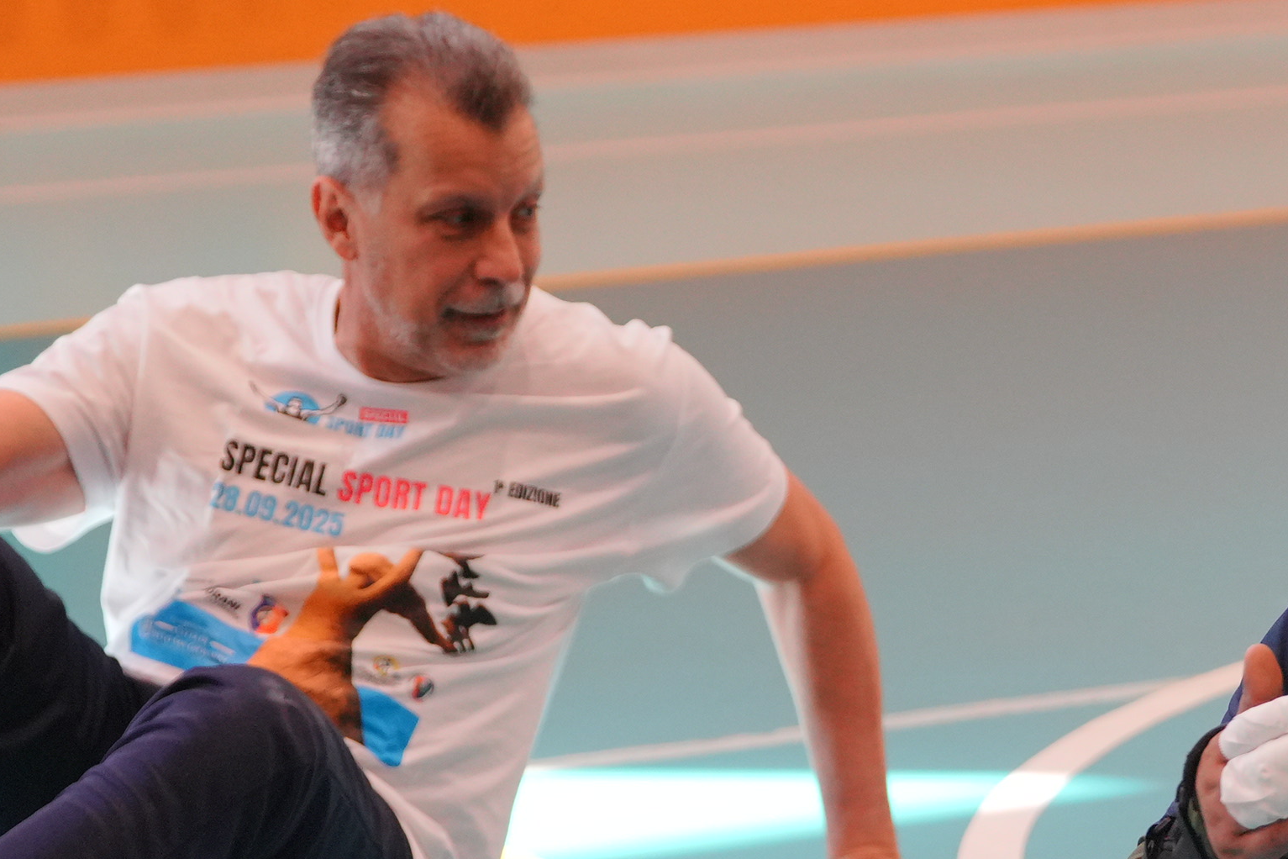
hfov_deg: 9.4
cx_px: 1219
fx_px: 7763
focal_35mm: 217
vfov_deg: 6.3
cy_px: 1237
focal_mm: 70
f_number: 3.2
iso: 1600
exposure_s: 1/640
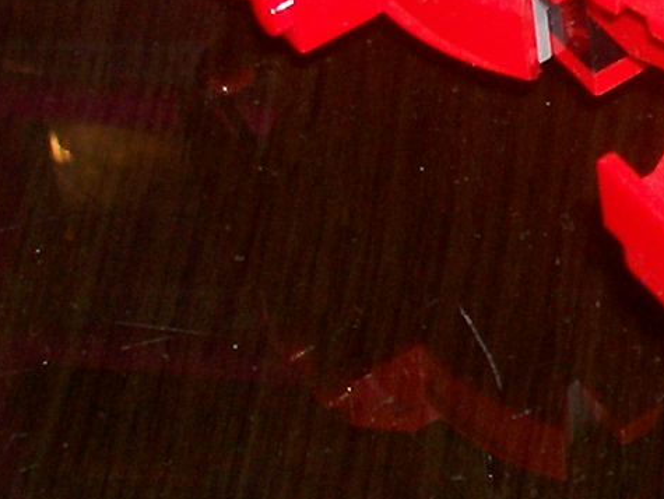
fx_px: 5375
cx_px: 1199
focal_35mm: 280
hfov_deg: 6.9
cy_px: -229
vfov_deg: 5.3
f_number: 3.6
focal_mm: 10.8
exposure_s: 1/78.4
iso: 80
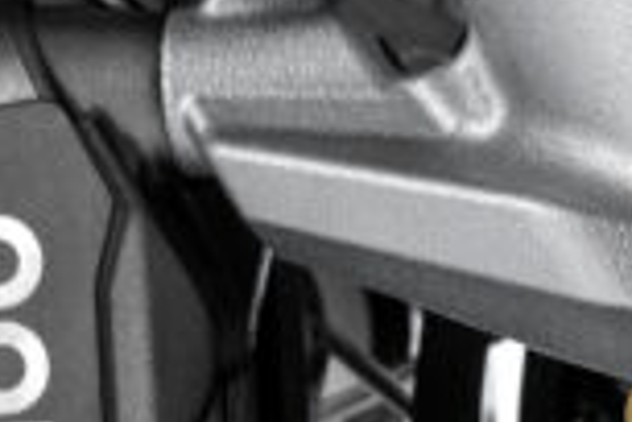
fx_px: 5705
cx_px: 727
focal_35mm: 325
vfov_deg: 4.2
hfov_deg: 6.3
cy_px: 416
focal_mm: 70
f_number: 11
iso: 100
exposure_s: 1/125
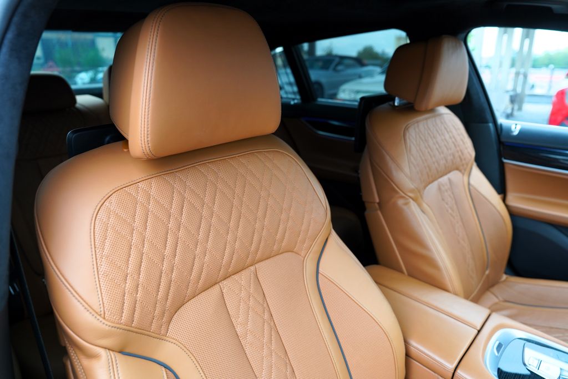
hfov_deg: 73.7
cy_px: 190
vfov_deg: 53.1
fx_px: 379
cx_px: 284
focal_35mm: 24
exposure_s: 1/60
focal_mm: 24
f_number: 4
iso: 400
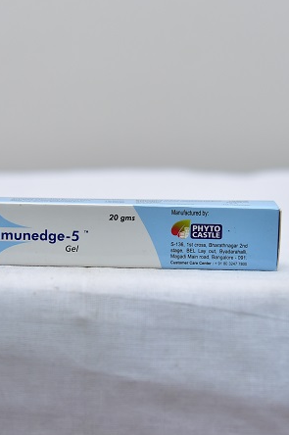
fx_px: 1002
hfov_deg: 16.4
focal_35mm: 83
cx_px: 133
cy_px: 232
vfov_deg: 24.5
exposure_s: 1/125
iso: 1600
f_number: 4
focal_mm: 70
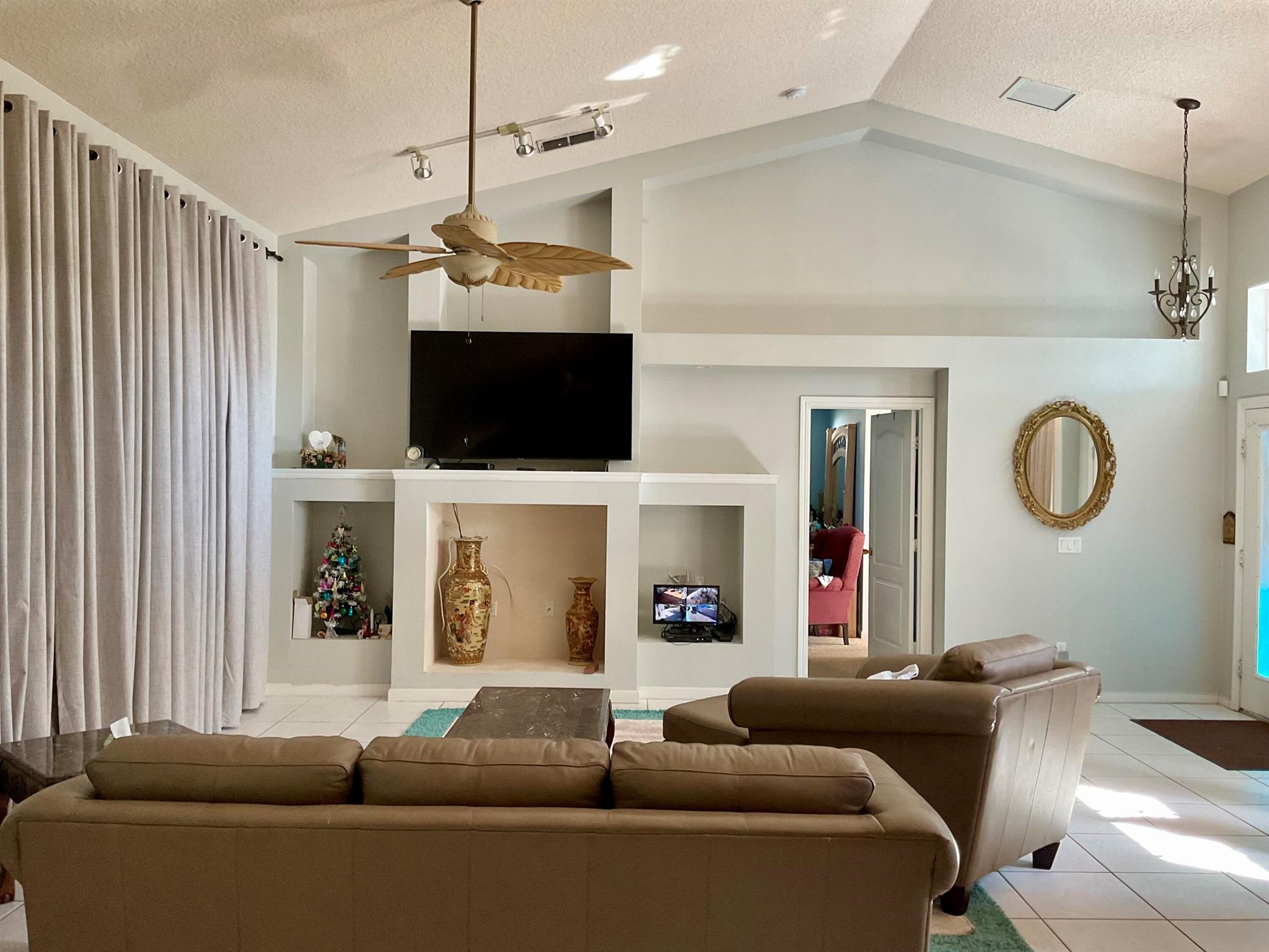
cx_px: 634
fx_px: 1063
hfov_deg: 61.7
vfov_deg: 48.2
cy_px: 476
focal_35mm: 29
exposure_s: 1/60
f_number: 1.8
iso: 64
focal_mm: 3
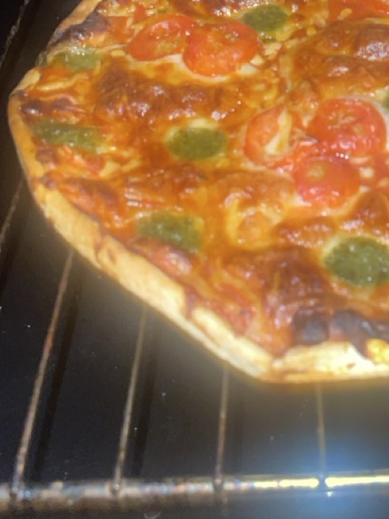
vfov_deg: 35.4
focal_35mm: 52
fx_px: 779
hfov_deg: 27.1
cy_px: 89
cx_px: 348
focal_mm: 4.2
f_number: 1.6
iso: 64
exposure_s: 1/4
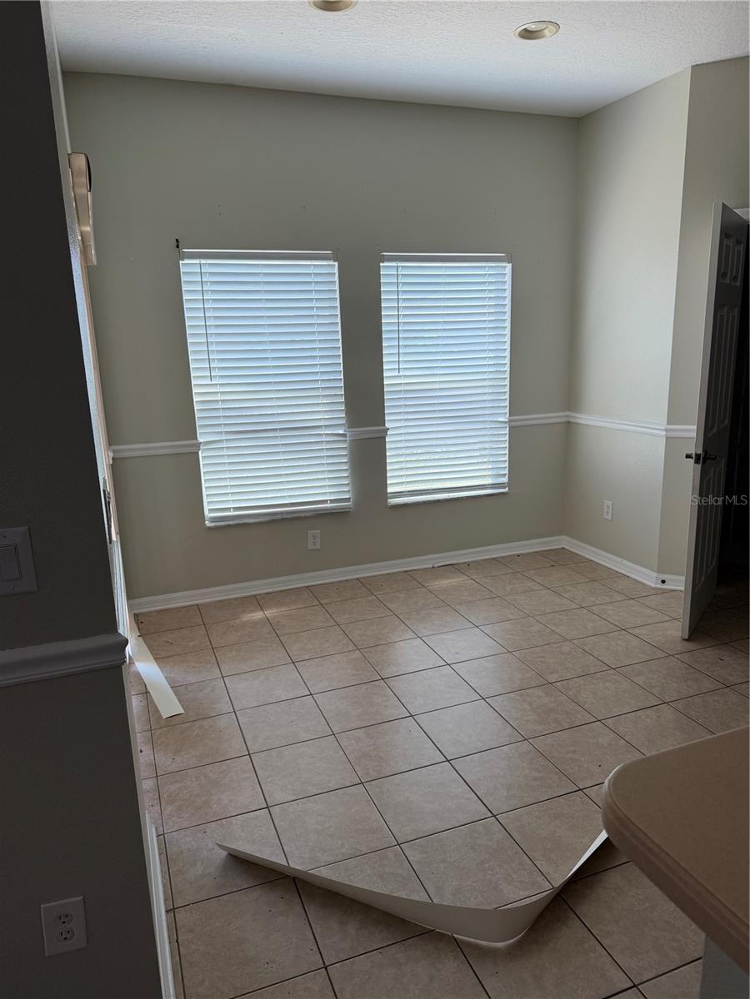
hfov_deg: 56.8
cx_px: 375
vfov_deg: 71.6
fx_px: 693
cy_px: 500
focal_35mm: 24
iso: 80
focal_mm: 6.76
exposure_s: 1/225
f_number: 1.78
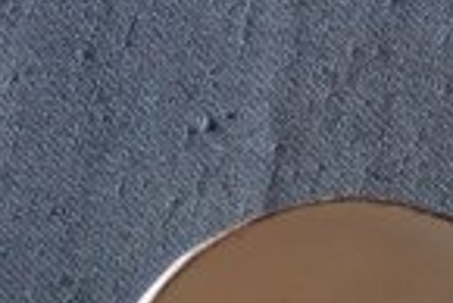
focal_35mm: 172
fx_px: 2166
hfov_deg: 10.8
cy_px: 344
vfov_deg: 7.9
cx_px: 931
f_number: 4
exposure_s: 1/60
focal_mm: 26
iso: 6400
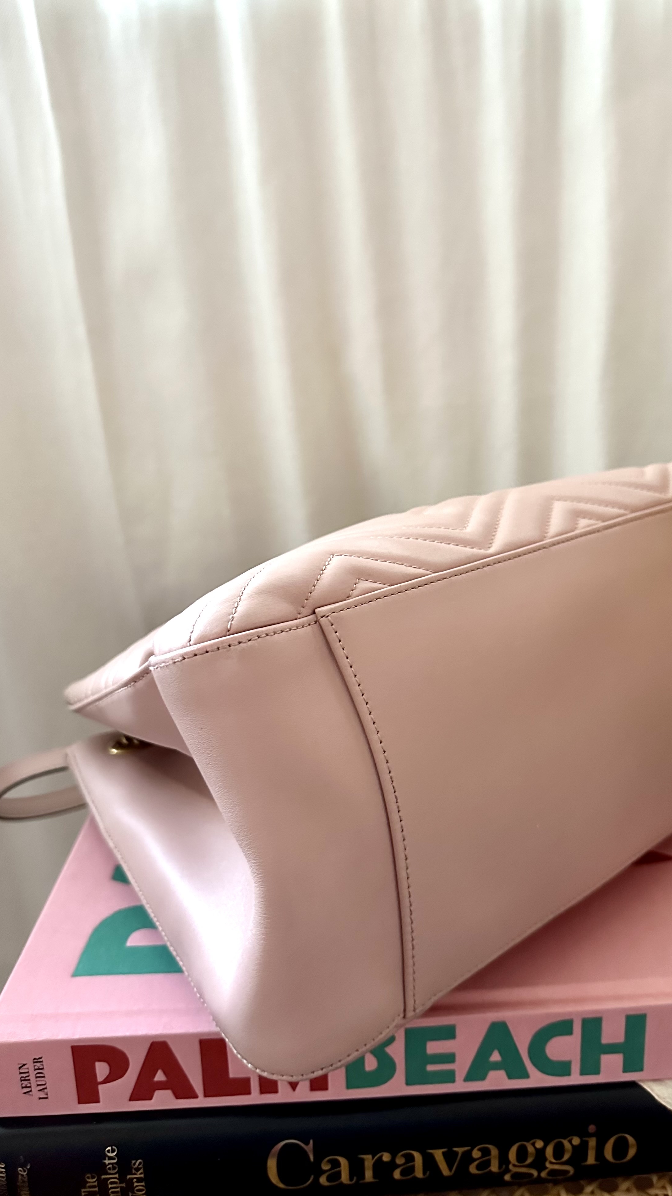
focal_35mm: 27
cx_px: 431
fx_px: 855
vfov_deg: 69.9
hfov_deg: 42.5
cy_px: 588
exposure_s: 1/54
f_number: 1.78
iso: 1000
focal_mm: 6.86
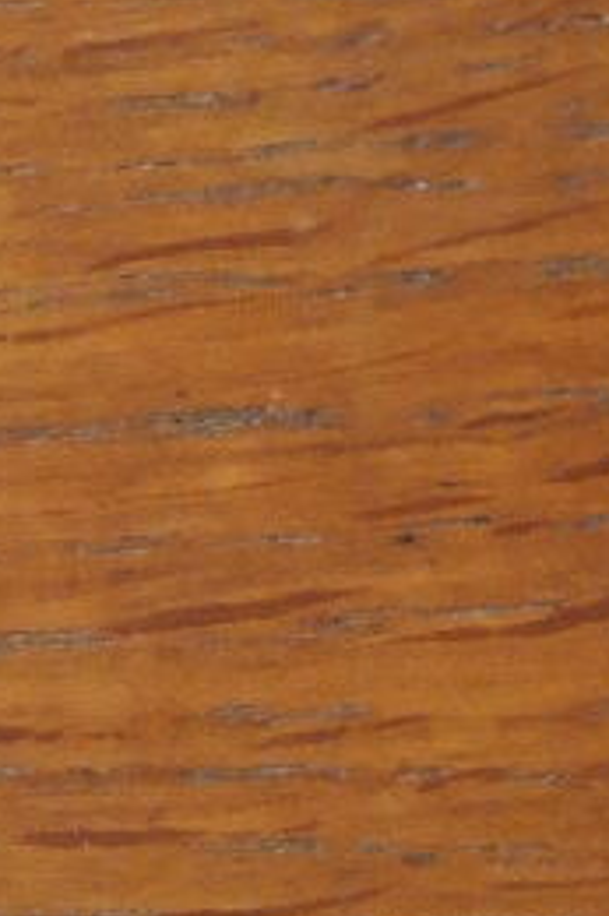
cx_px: -190
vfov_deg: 6.3
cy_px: 345
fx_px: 8283
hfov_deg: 4.2
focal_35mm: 326
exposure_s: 1/30
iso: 1600
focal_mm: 32
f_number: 5.6
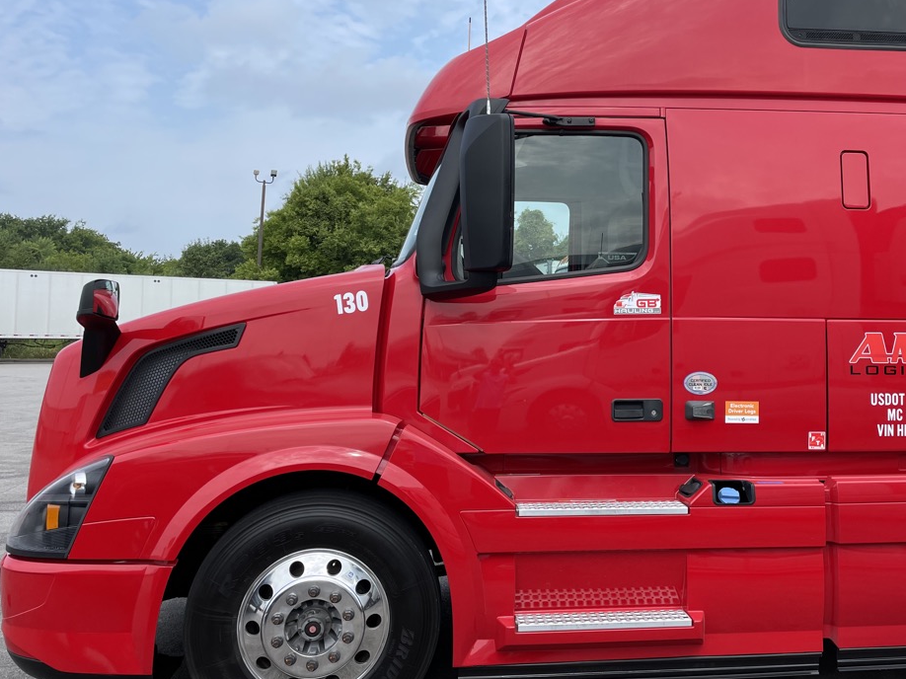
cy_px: 298
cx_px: 559
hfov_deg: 53.5
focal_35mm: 34
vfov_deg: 41.7
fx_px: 890
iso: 32
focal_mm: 4.2
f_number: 1.6
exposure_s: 1/2053
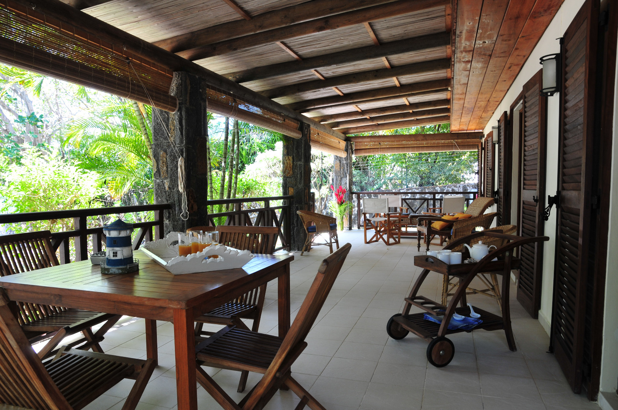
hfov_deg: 73.8
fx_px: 412
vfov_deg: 53.0
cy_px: 205
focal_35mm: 24
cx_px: 309
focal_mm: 16
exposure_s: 1/25
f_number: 7.1
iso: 200
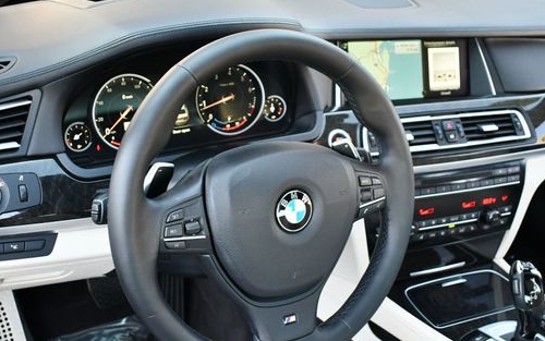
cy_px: 203
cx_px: 269
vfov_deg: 27.4
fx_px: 698
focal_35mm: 47
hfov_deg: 42.6
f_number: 3.5
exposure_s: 1/160
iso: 800
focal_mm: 18
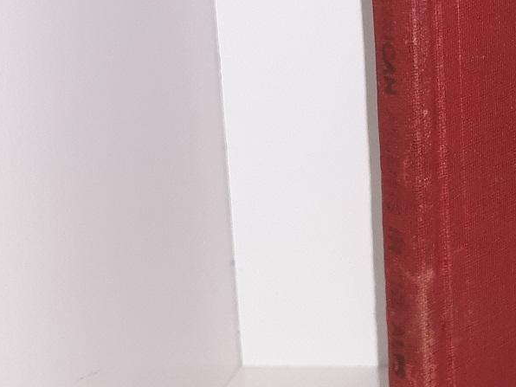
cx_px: 654
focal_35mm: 97
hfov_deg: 18.9
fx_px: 1446
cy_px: 11
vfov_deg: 15.0
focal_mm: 3.7
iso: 50
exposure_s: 1/100
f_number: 1.7
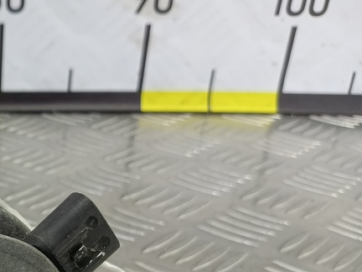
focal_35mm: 64
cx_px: -56
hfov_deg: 27.2
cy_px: 317
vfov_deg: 21.5
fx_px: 669
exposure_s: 1/50
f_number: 1.6
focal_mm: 4.11
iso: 147
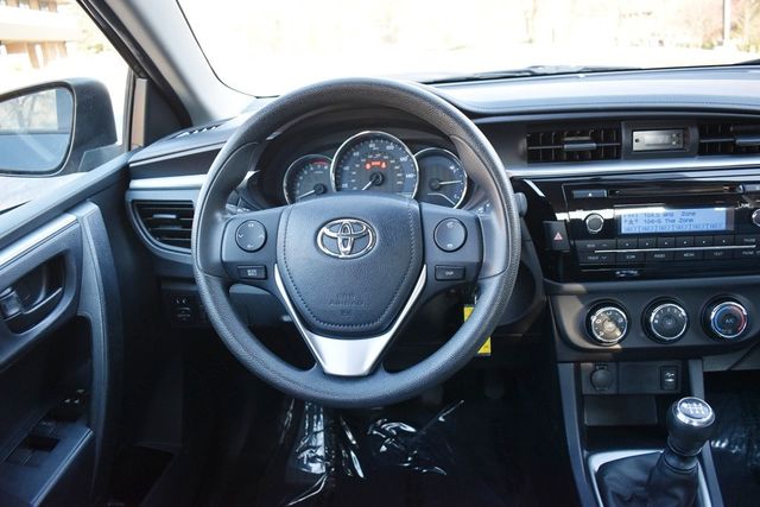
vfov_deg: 41.7
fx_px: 665
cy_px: 254
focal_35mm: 32
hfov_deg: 59.5
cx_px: 380
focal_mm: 21
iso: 800
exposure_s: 1/125
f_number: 3.8
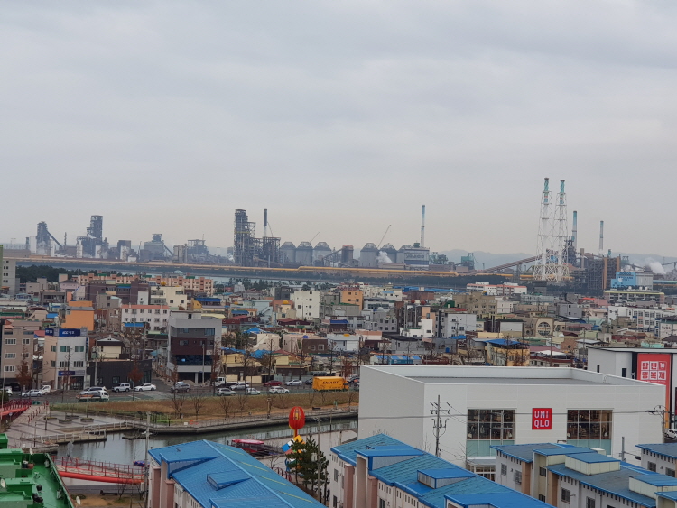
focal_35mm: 52
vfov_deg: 28.0
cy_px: 254
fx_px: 1017
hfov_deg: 36.8
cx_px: 338
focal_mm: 6
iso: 25
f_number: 2.4
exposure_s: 1/163
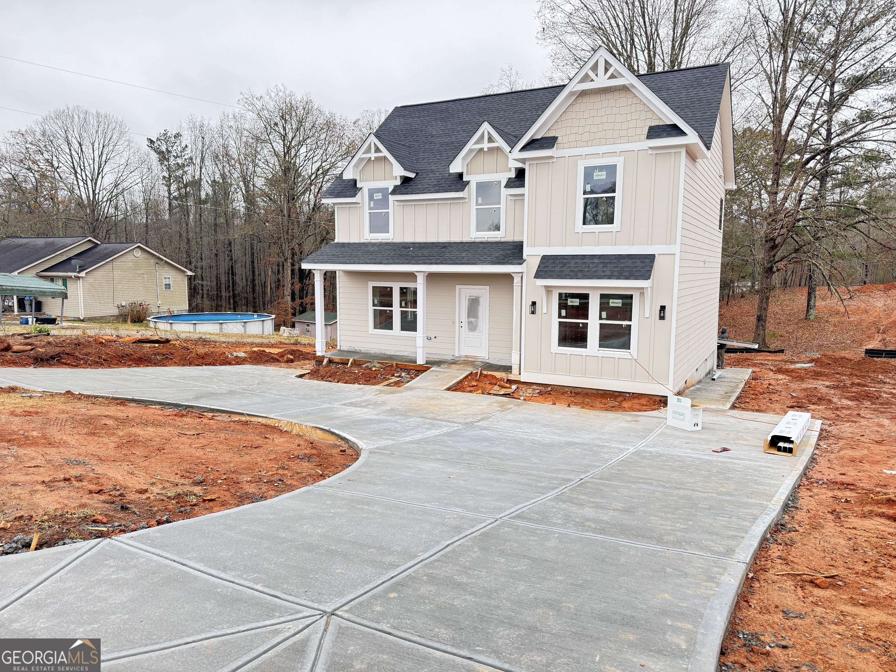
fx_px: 621
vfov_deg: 56.8
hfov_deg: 71.6
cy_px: 336
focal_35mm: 24
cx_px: 448
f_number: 1.78
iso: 100
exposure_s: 1/149
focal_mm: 6.76
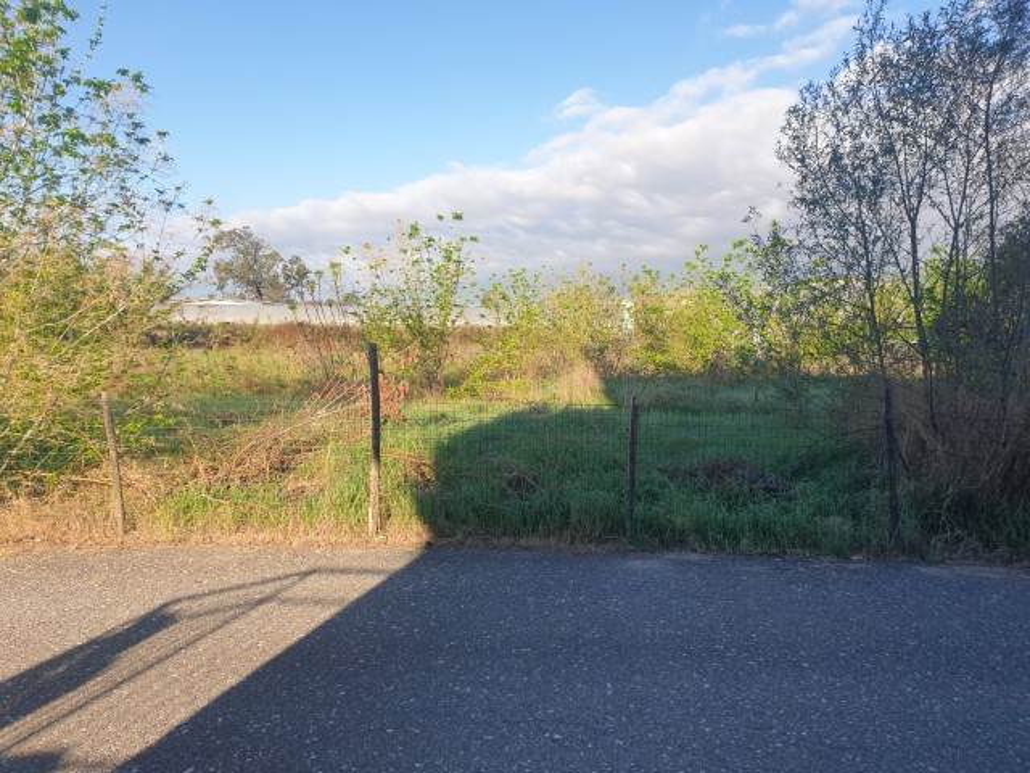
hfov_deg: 67.3
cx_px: 515
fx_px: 774
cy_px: 386
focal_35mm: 26
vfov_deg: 53.1
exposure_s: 1/695
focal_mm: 4.3
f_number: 2.4
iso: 50
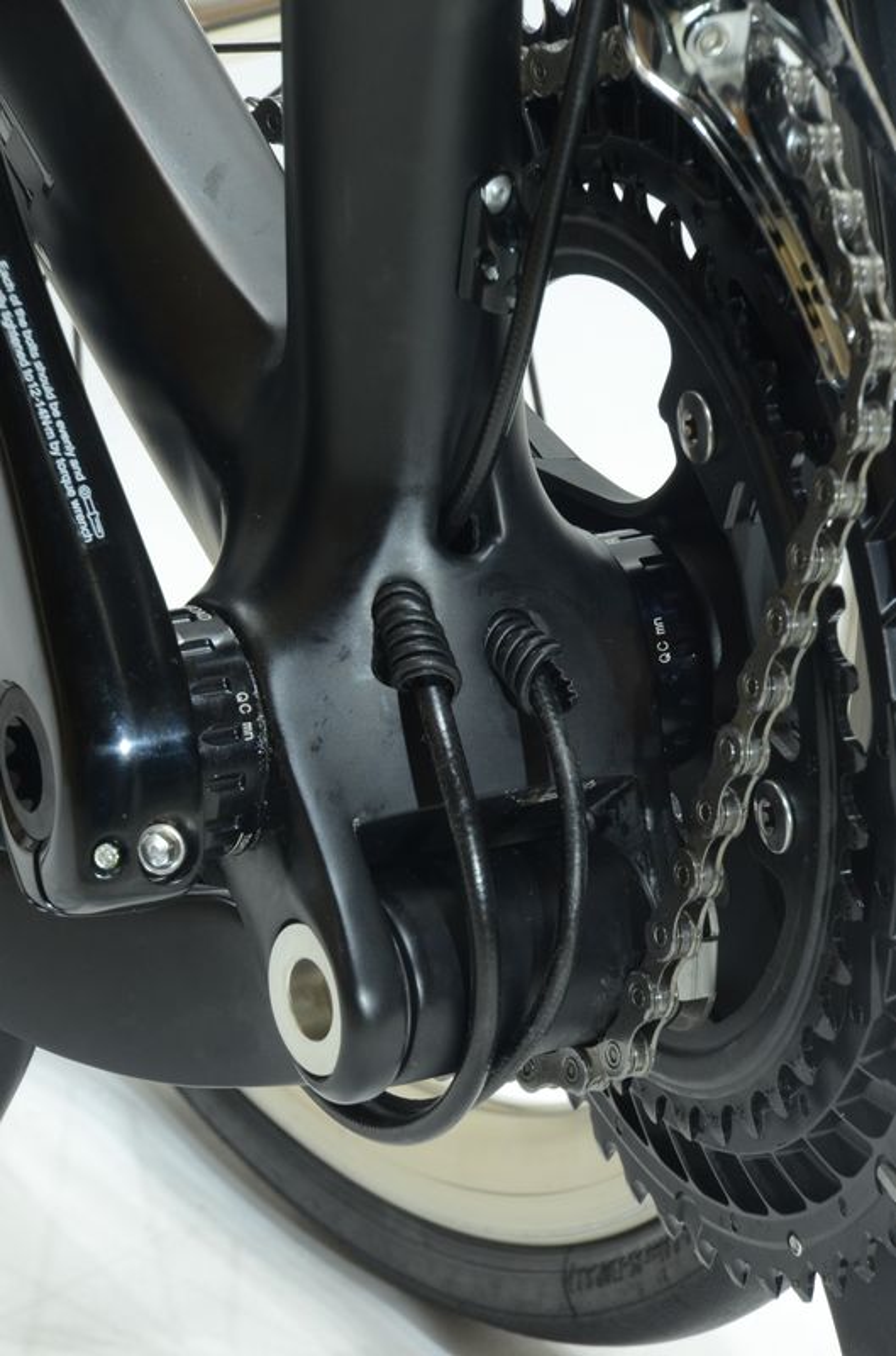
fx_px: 14078
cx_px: 448
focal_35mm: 375
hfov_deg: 3.6
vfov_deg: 5.5
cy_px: 678
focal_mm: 250
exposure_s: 1/2.5
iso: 800
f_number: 22
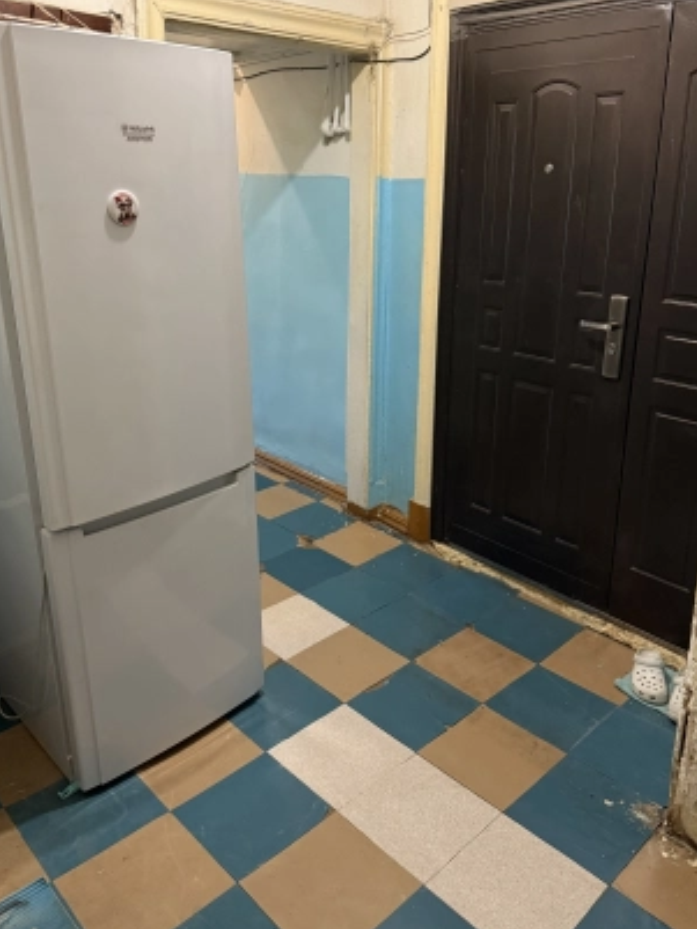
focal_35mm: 28
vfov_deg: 63.1
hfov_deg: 49.7
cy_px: 392
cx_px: 381
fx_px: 751
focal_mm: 6.76
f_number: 1.78
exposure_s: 1/33
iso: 640
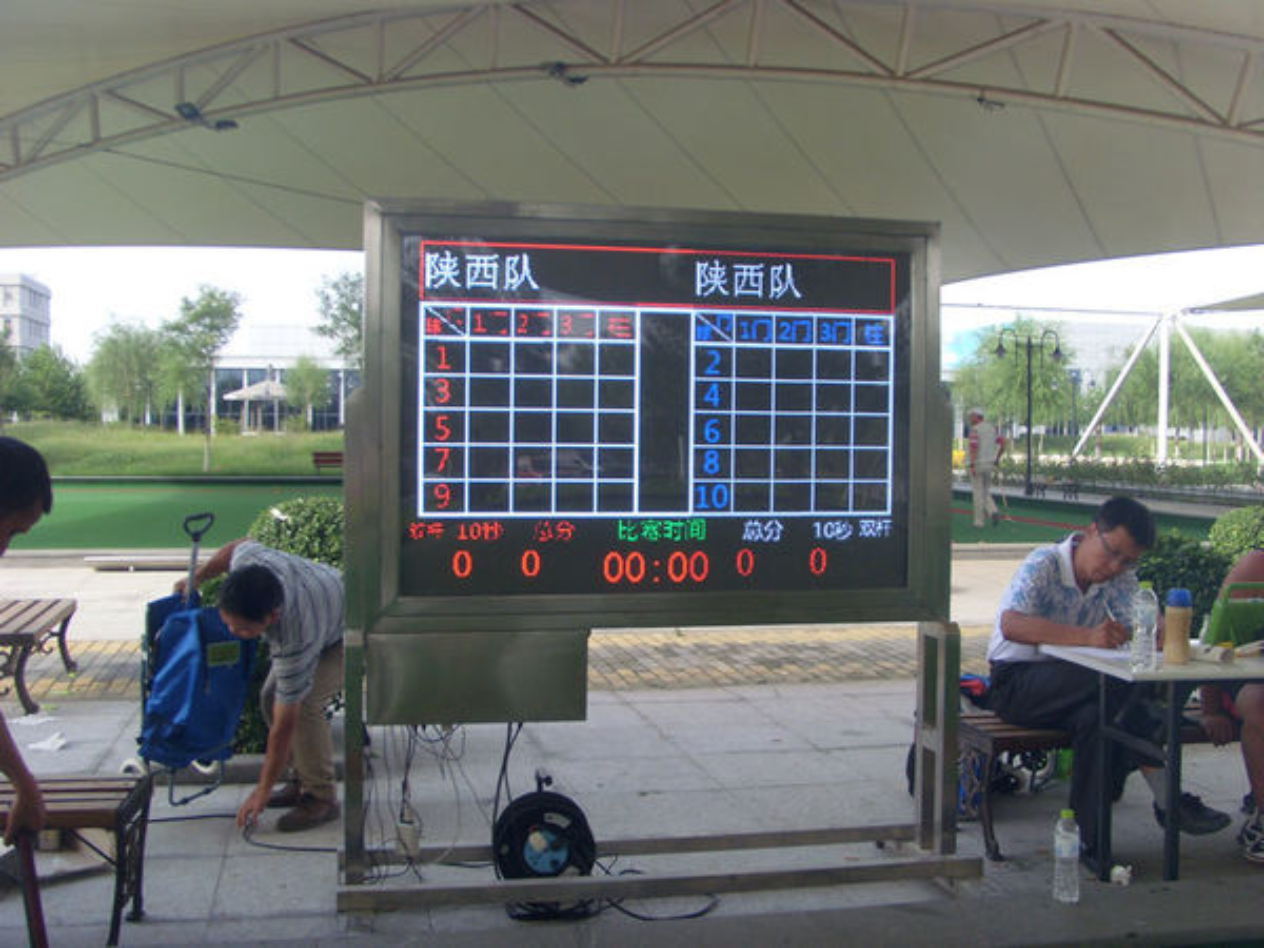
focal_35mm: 36
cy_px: 474
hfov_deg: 51.4
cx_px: 632
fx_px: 1315
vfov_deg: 39.7
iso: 80
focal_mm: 6
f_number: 3.5
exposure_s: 1/250
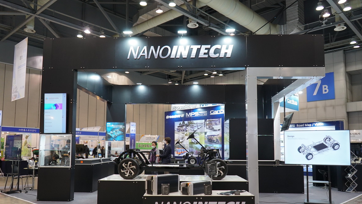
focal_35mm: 30
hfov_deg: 64.3
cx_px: 182
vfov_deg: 38.8
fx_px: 288
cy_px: 123
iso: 1000
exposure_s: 1/160
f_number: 4
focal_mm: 28
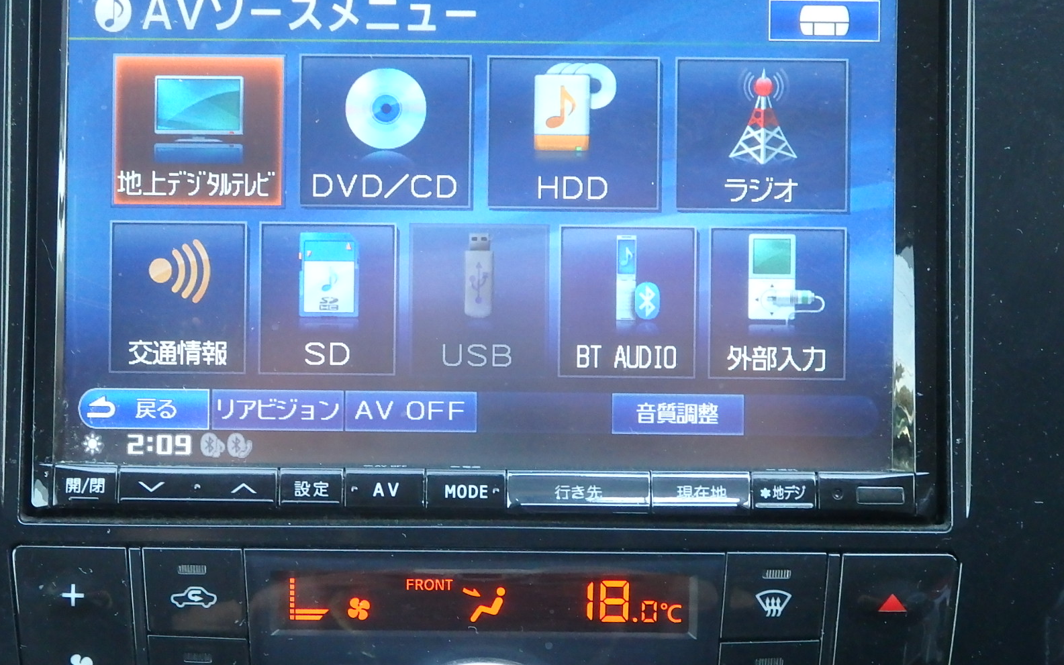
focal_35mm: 113
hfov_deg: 18.4
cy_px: 390
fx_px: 3277
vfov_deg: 11.6
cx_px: 468
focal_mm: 15.8
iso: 640
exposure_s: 1/80
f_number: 4.8
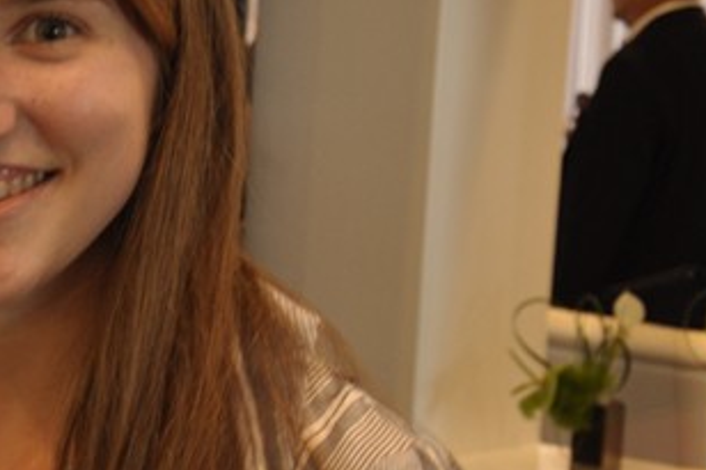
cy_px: 355
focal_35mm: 146
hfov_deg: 13.4
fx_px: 2862
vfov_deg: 9.4
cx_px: -289
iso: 400
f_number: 5
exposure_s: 1/13
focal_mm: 30
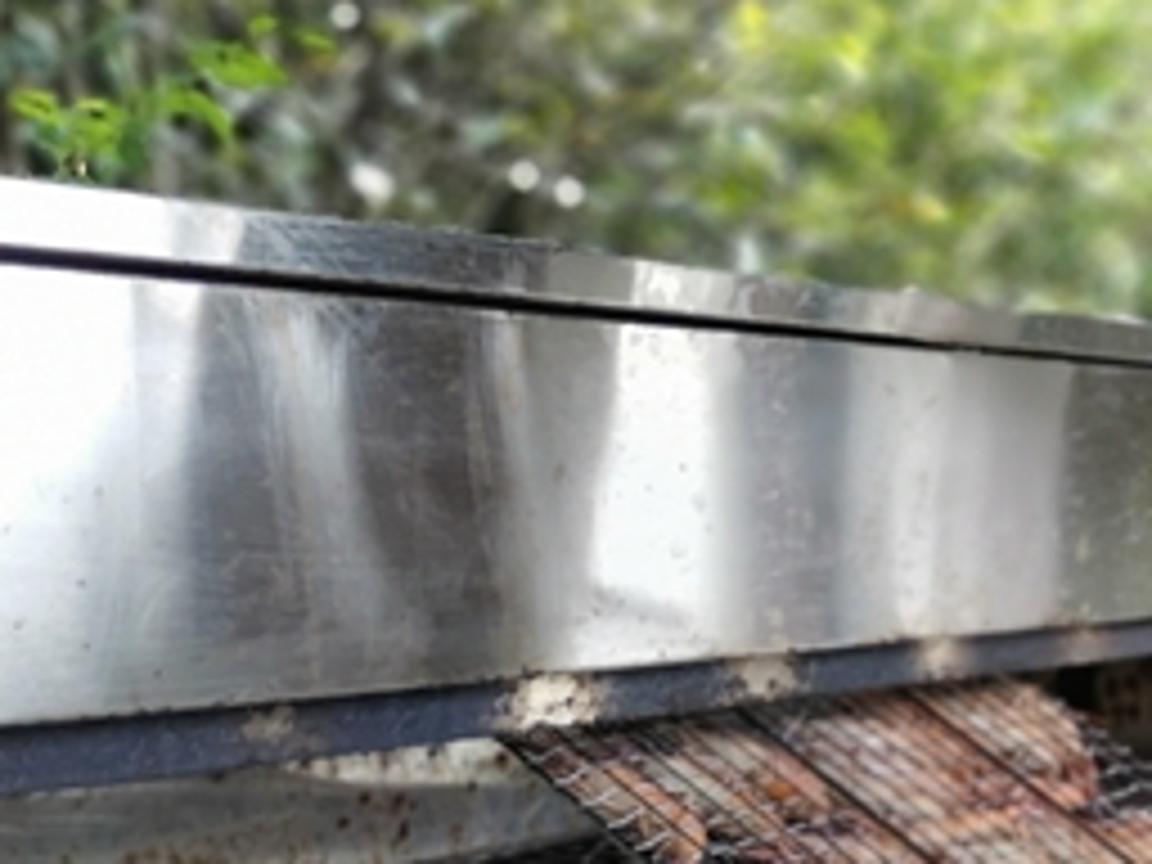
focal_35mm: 65
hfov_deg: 26.2
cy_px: 495
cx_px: 1426
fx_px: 2163
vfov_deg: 22.6
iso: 80
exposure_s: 1/100
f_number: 2.4
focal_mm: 4.75
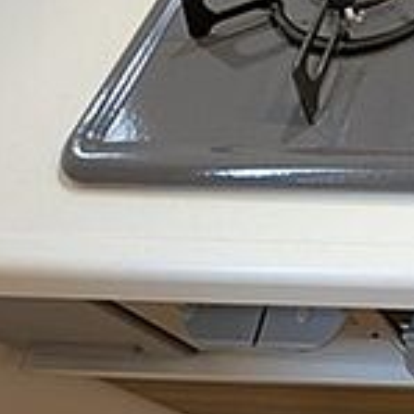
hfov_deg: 28.5
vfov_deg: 33.1
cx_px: 583
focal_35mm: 44
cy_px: -51
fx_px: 595
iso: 51
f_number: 1.7
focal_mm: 2.02
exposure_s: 1/23.8
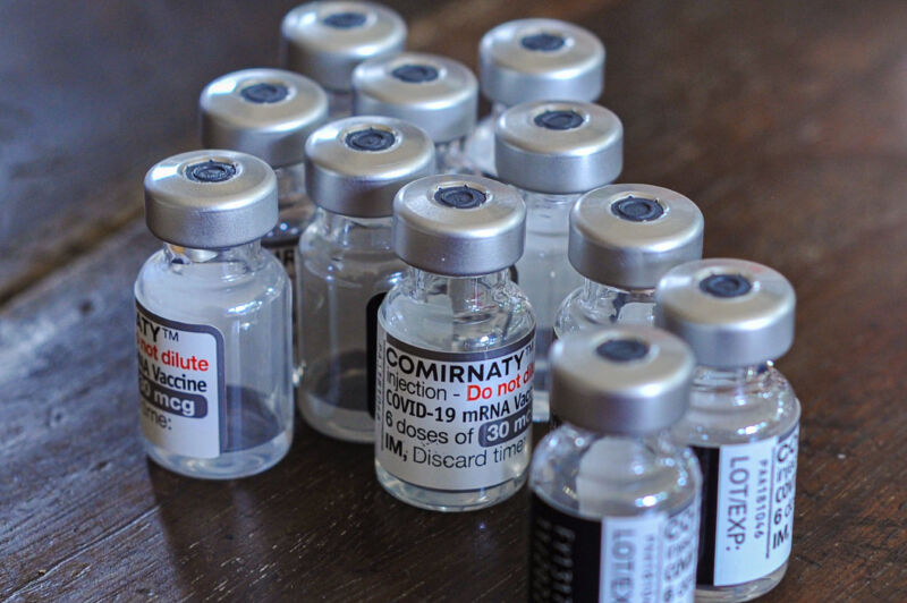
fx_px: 1259
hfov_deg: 39.6
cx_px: 454
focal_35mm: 50
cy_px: 302
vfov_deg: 26.9
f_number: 4
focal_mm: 50
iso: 800
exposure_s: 1/60
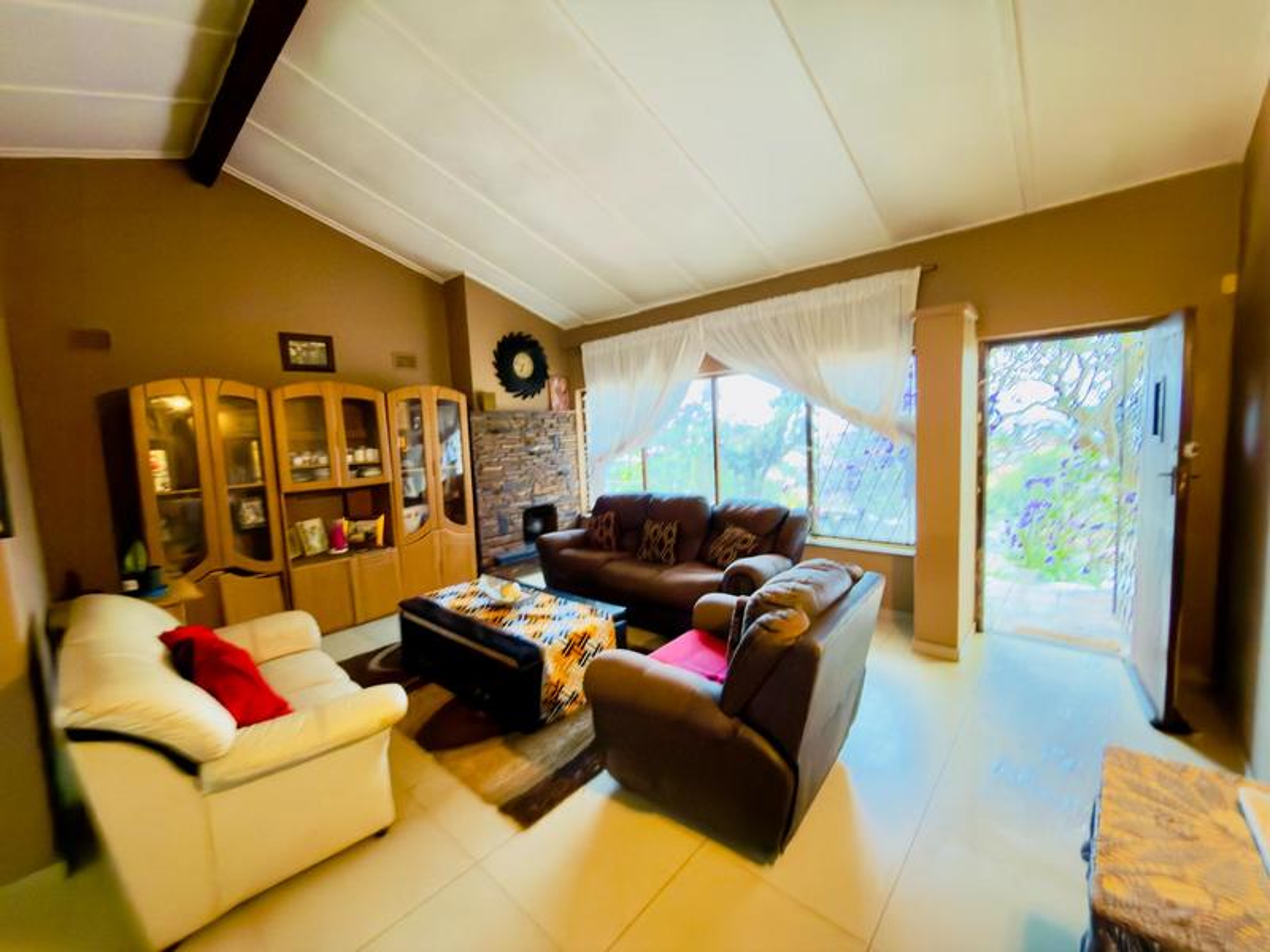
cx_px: 635
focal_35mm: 14
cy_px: 476
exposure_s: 1/20
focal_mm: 2.2
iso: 400
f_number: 2.2
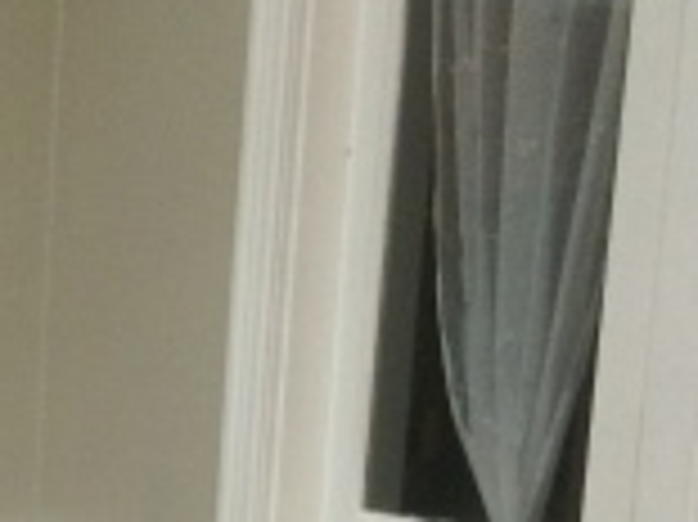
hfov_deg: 18.4
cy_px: 670
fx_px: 2015
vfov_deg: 14.2
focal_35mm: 100
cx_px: -191
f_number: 2.2
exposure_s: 1/30
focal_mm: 4.15
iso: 200
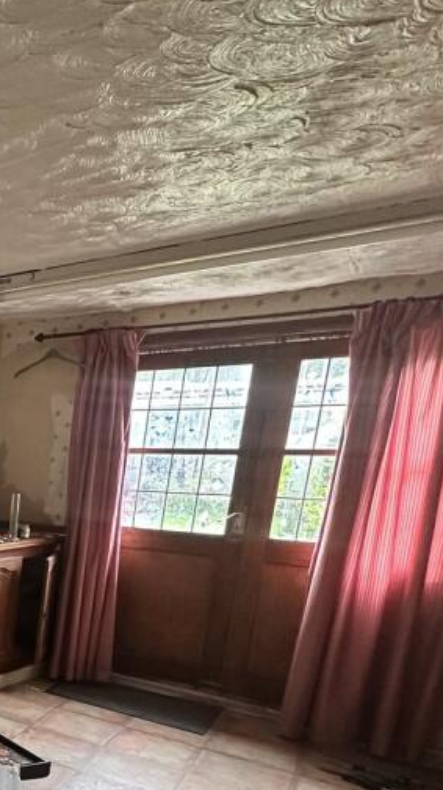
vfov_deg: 59.7
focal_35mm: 31
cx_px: -266
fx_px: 648
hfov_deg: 25.2
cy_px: 582
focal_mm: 2.22
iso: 320
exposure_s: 1/100
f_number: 2.2
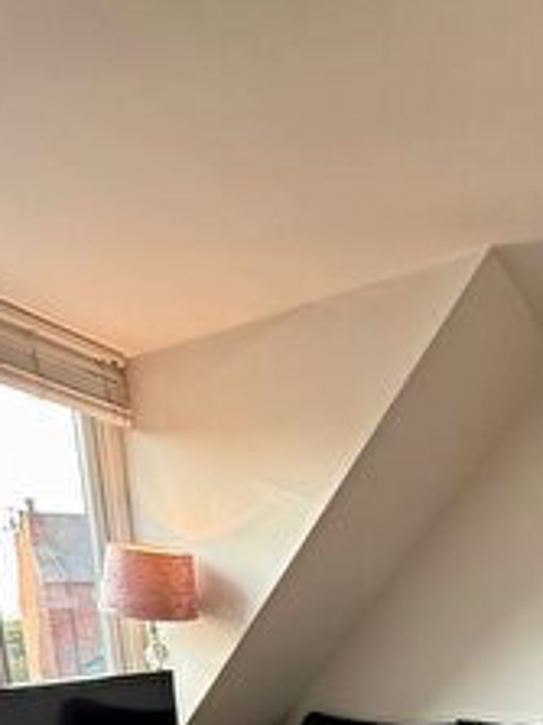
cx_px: 367
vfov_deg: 43.7
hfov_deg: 42.3
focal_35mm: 33
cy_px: 785
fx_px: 691
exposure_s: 1/99
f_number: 2.2
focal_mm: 2.22
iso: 200
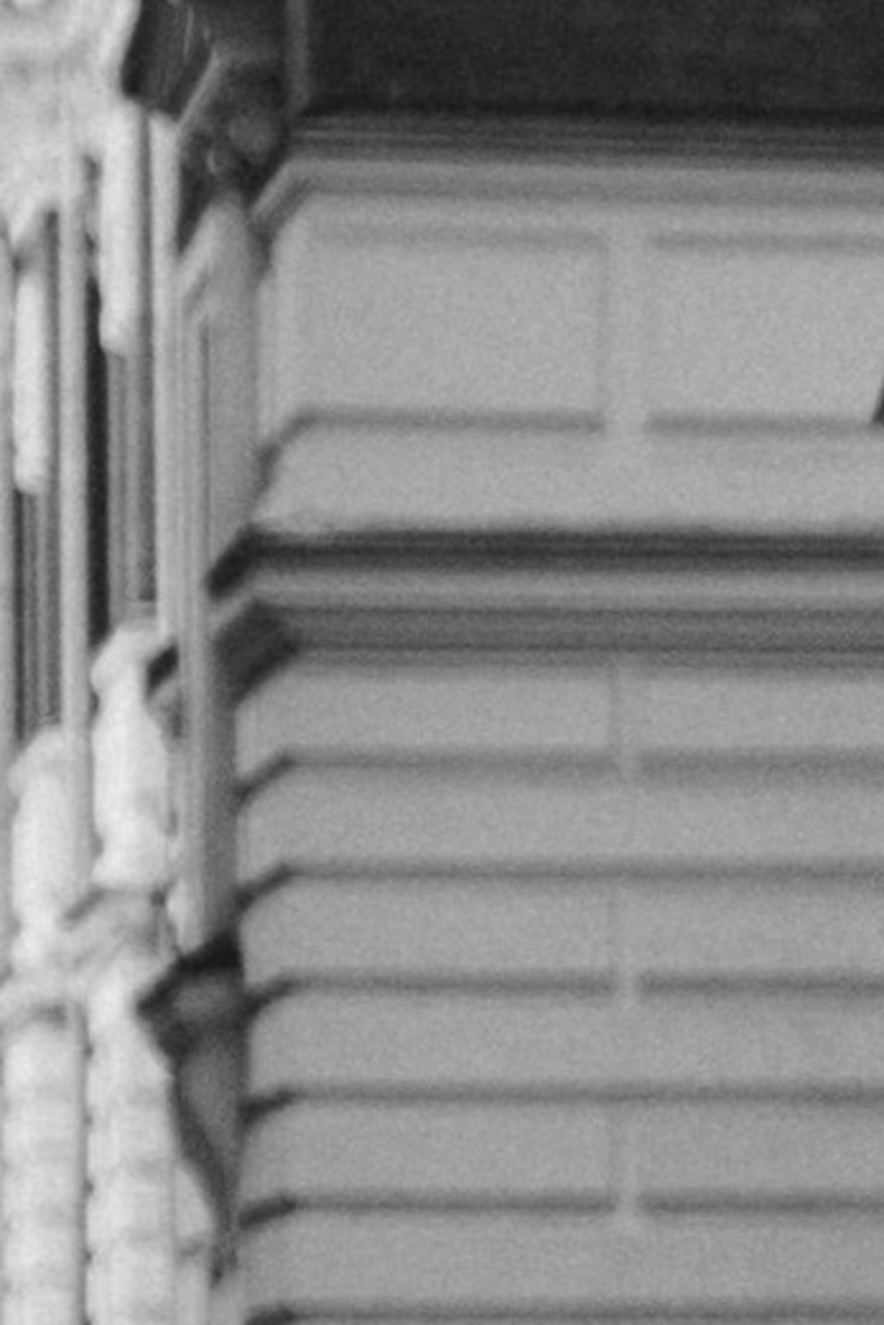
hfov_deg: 4.5
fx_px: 10600
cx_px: 2963
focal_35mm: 288
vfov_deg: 7.1
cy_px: 1032
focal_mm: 26
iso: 250
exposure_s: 1/4000
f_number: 1.8
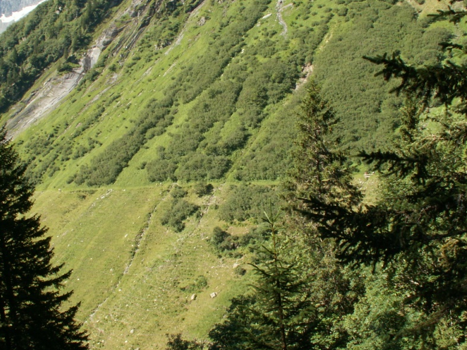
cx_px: 208
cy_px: 141
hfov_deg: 41.2
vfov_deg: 31.4
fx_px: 620
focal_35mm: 46
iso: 50
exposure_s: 1/50
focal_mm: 5.86
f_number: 8
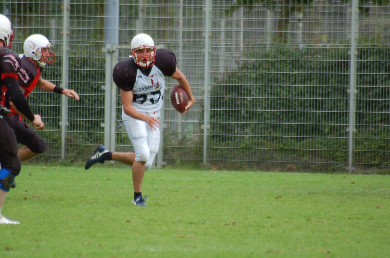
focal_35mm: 528
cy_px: 123
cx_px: 179
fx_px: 5710
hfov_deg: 3.9
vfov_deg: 2.6
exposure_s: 1/500
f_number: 5.6
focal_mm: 300
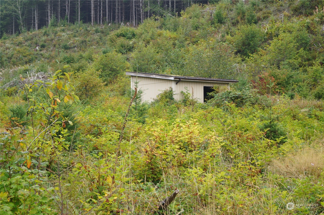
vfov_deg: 22.6
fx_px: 540
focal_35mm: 60
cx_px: 162
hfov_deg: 33.4
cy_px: 108
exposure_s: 1/80
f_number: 5.6
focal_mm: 40
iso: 100
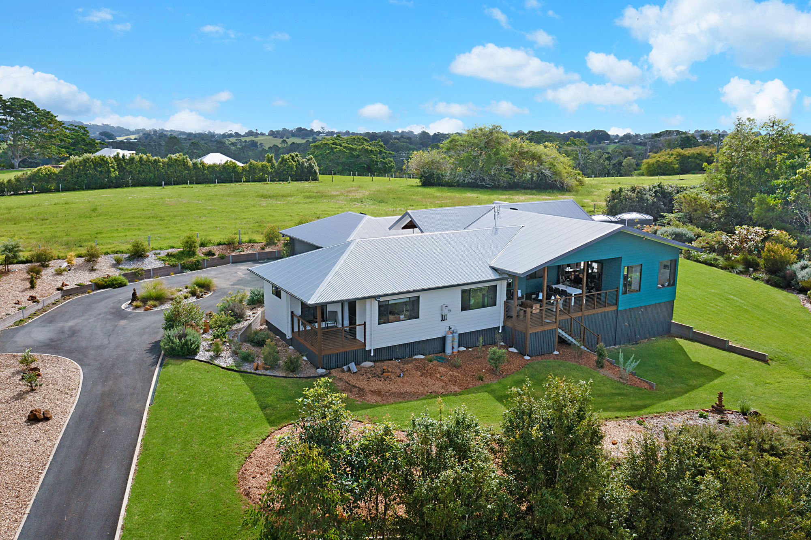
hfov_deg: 65.5
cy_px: 270
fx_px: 631
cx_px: 406
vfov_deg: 46.4
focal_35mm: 28
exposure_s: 1/500
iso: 100
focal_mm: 10.26
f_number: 6.3
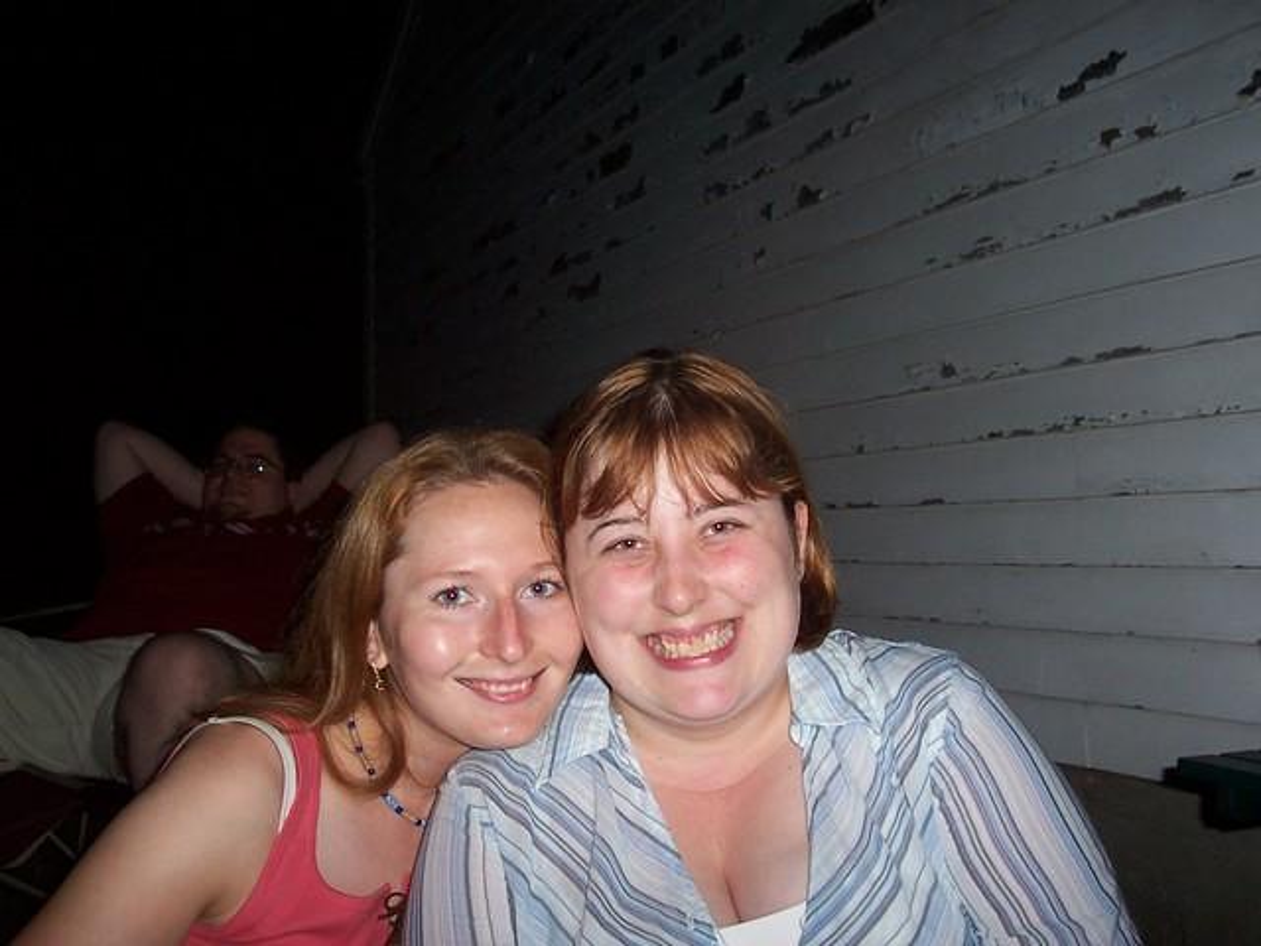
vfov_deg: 38.7
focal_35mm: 37
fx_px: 1348
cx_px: 630
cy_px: 473
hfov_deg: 50.1
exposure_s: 1/60
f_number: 2.8
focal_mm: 5.6
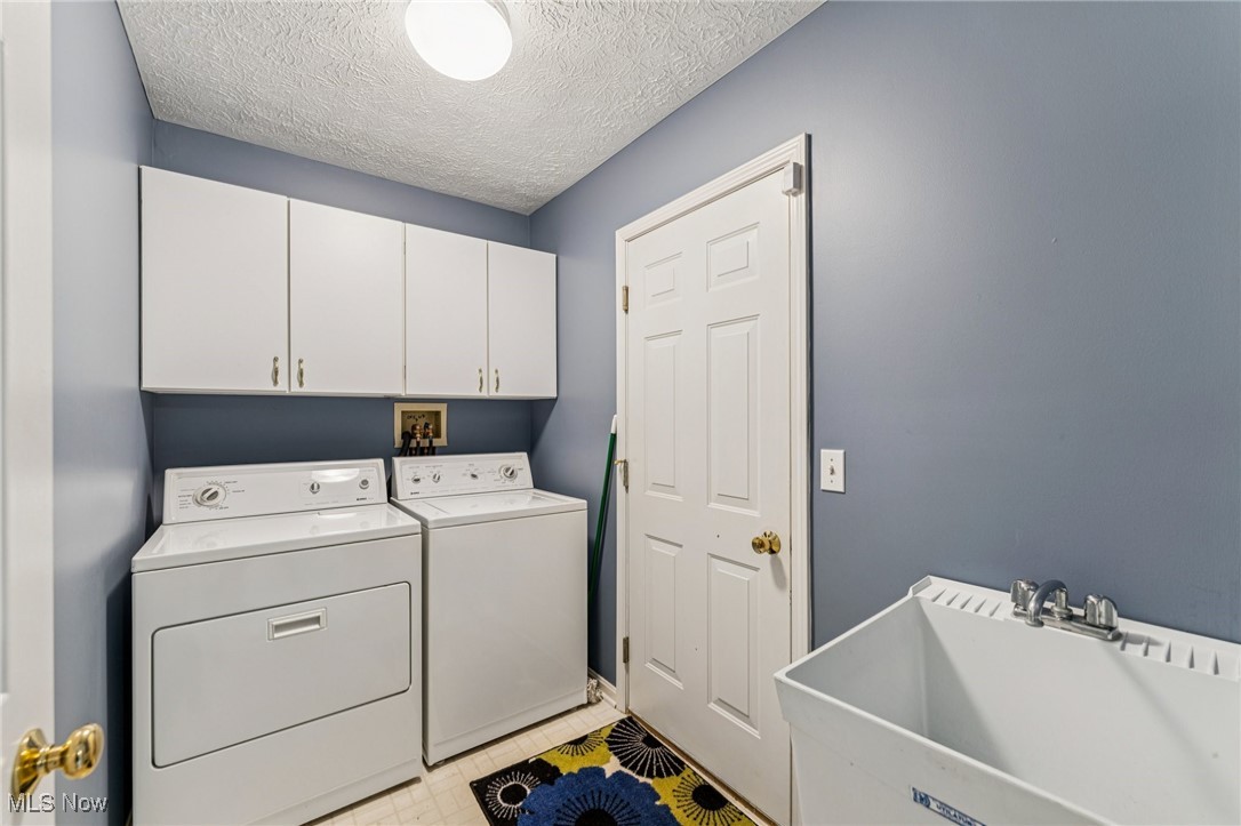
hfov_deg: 104.3
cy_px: 413
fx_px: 482
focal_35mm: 14
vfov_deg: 81.2
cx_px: 620
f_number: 5.6
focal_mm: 14
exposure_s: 1/10
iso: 200
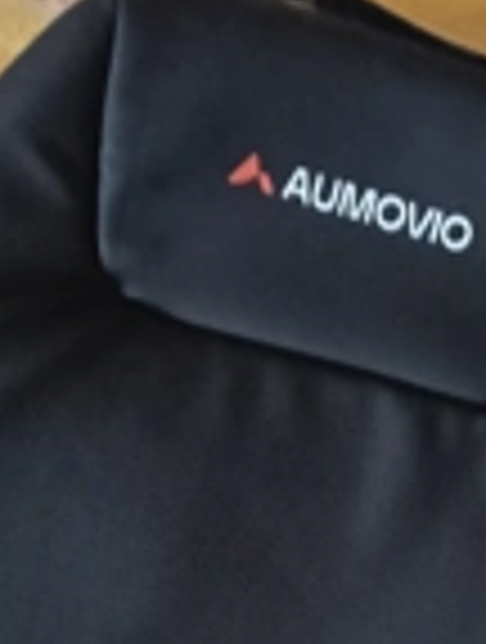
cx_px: 297
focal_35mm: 75
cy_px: 612
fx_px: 1398
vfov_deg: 24.9
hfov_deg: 19.7
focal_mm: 3.98
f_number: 1.8
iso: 3200
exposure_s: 1/14.3
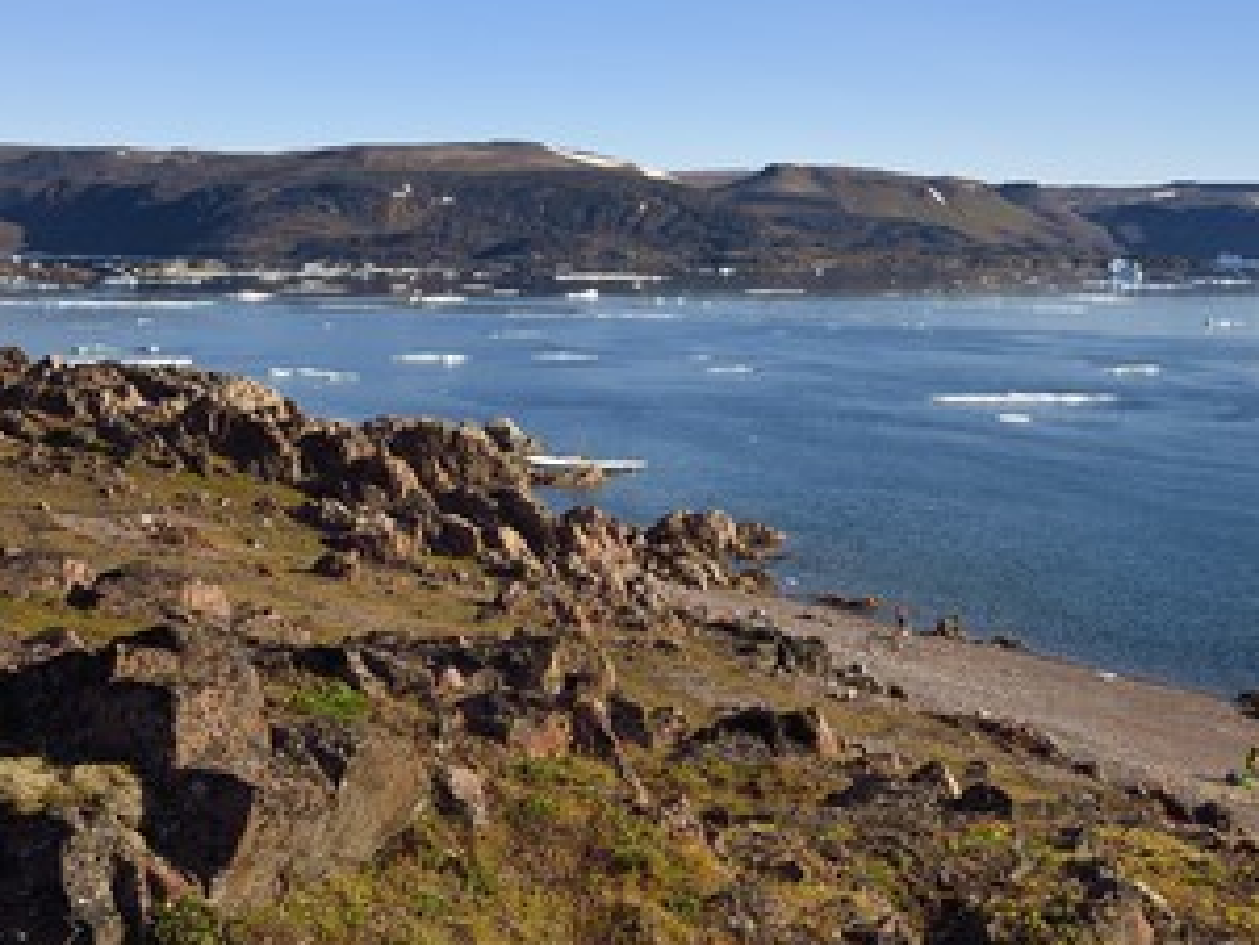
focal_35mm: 59
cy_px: 439
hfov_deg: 32.3
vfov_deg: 24.8
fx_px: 2147
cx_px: 874
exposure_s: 1/200
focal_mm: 44
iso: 200
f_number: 16
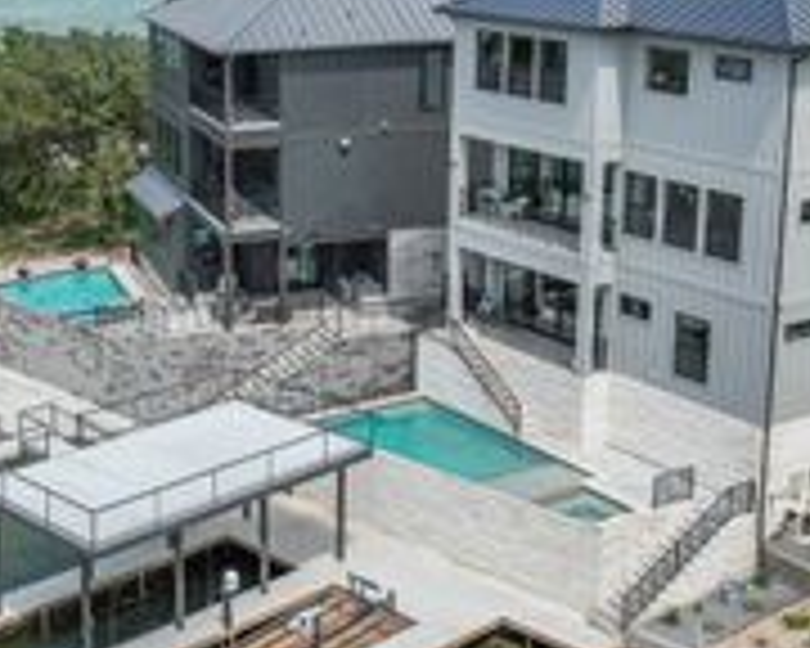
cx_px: 216
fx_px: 1558
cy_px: 189
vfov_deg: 23.3
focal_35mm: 65
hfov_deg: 28.8
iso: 110
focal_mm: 12.29
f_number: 2.8
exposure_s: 1/500
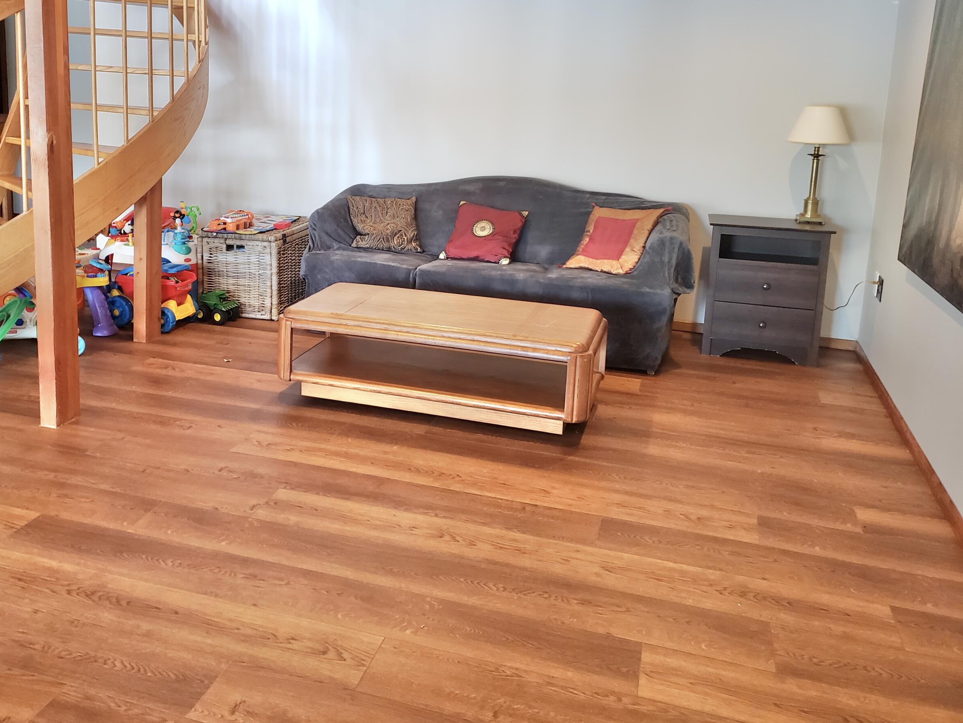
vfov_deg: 42.6
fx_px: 918
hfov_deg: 54.7
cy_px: 267
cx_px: 362
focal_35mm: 33
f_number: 1.5
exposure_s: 1/40
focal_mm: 4.3
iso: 250
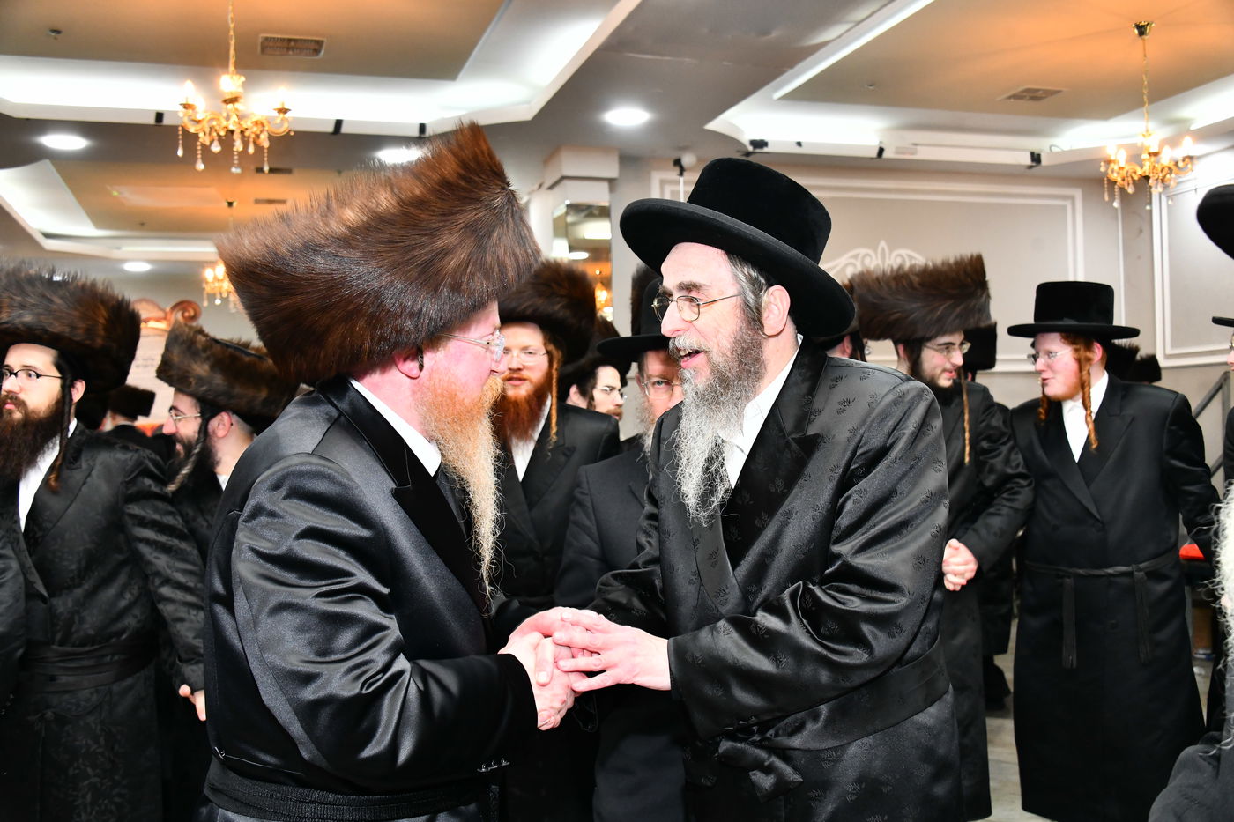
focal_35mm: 36
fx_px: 1234
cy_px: 411
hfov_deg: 53.1
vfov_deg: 36.9
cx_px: 617
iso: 1600
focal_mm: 36
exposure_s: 1/125
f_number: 5.6
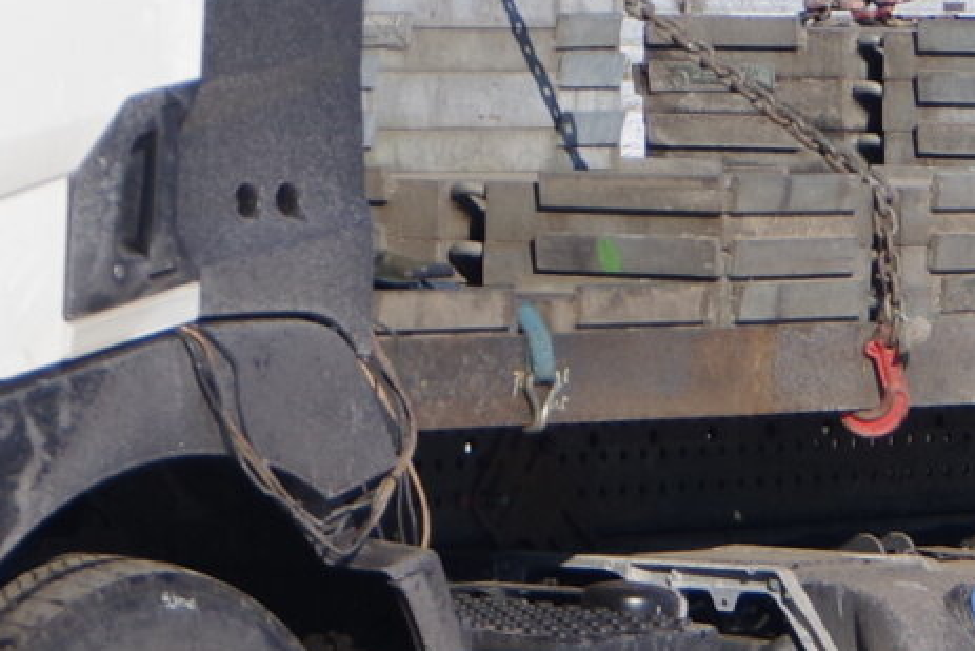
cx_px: 387
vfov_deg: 3.5
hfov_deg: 5.2
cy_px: 100
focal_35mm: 398
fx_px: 10782
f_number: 4.5
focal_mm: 48
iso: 200
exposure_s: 1/1600
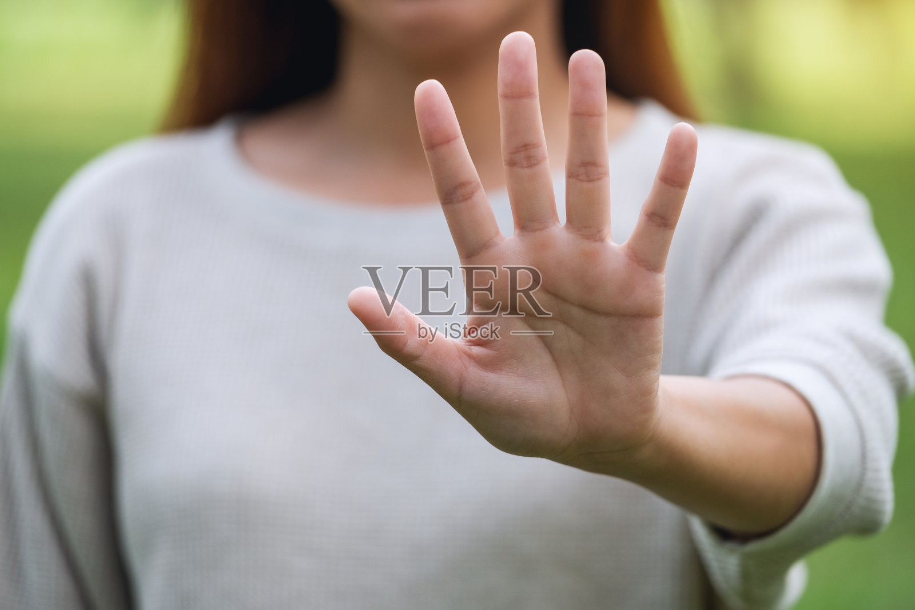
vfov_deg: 6.5
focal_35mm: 210
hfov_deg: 9.8
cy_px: 305
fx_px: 5338
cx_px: 458
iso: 200
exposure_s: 1/420
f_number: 3.2
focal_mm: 140
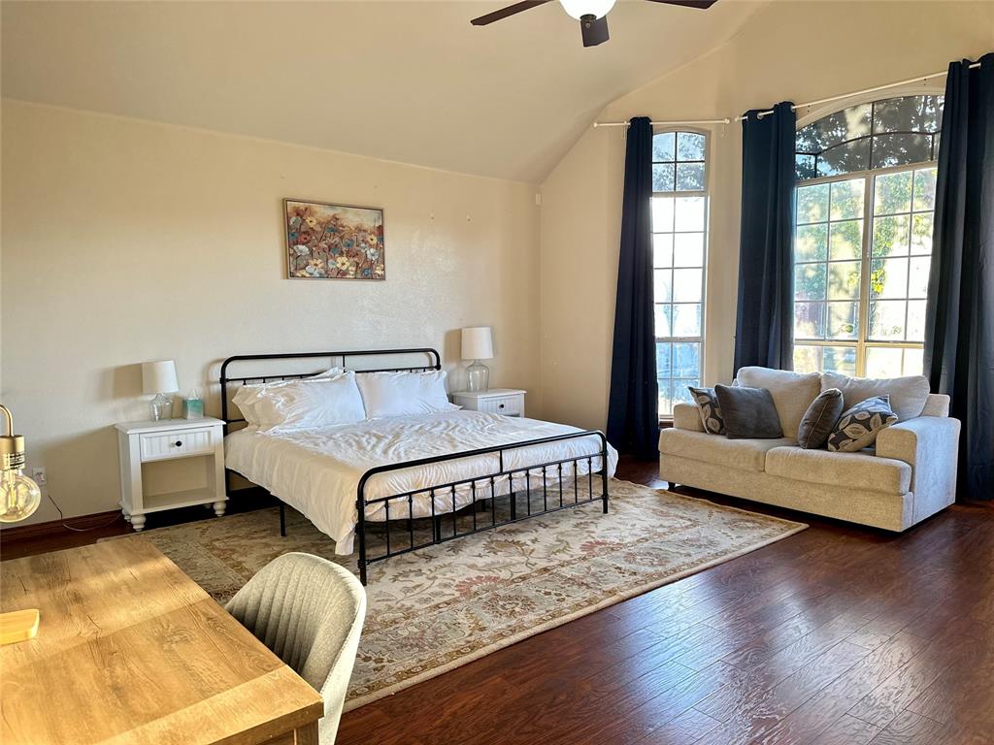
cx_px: 497
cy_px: 372
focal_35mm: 24
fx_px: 689
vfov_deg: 56.8
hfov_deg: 71.6
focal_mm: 6.86
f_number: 1.78
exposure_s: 1/60
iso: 250
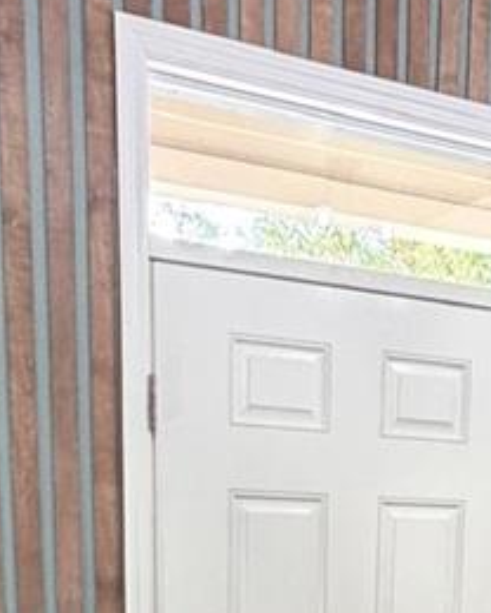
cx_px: 382
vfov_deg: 26.1
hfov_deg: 23.9
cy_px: 773
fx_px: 1144
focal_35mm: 63
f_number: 2.2
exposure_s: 1/60
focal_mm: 2.22
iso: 500
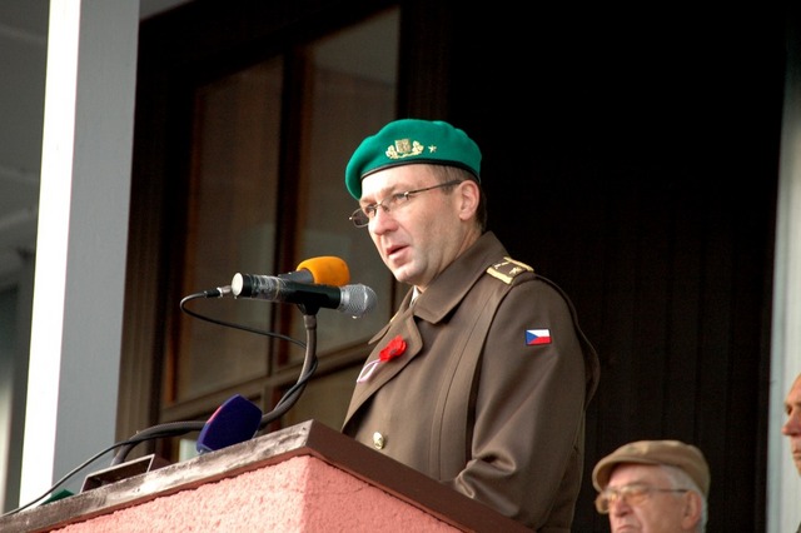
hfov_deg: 6.9
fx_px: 6671
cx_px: 400
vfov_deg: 4.6
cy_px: 266
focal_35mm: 300
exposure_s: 1/60
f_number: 5.6
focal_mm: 200
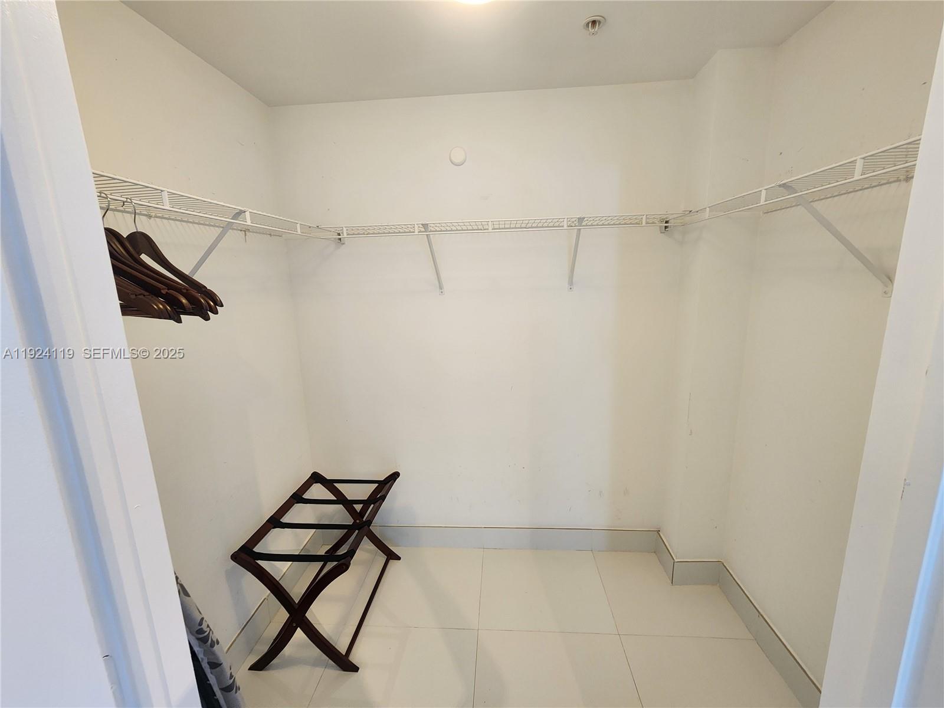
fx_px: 355
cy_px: 354
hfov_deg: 106.2
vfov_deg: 89.9
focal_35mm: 13
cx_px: 472
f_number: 2.2
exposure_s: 1/40
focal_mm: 2.2
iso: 320
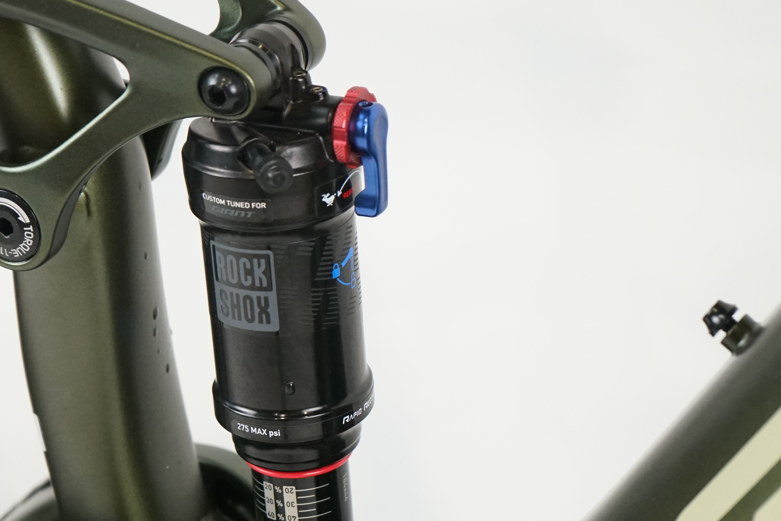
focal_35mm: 115
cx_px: 273
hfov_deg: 17.8
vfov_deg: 11.9
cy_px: 363
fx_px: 2495
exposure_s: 1/200
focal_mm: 64
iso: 2500
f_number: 5.6
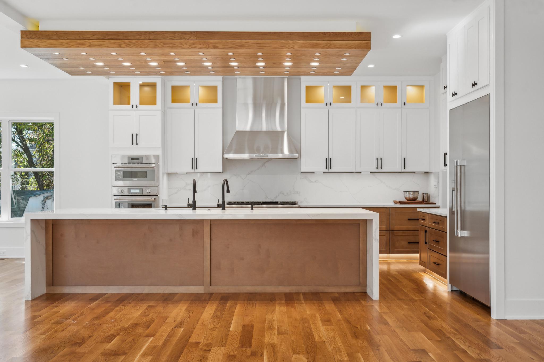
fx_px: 529
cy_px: 181
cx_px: 272
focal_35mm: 35
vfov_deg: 37.8
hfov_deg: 54.4
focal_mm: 35
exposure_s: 1/30
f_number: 8
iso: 200
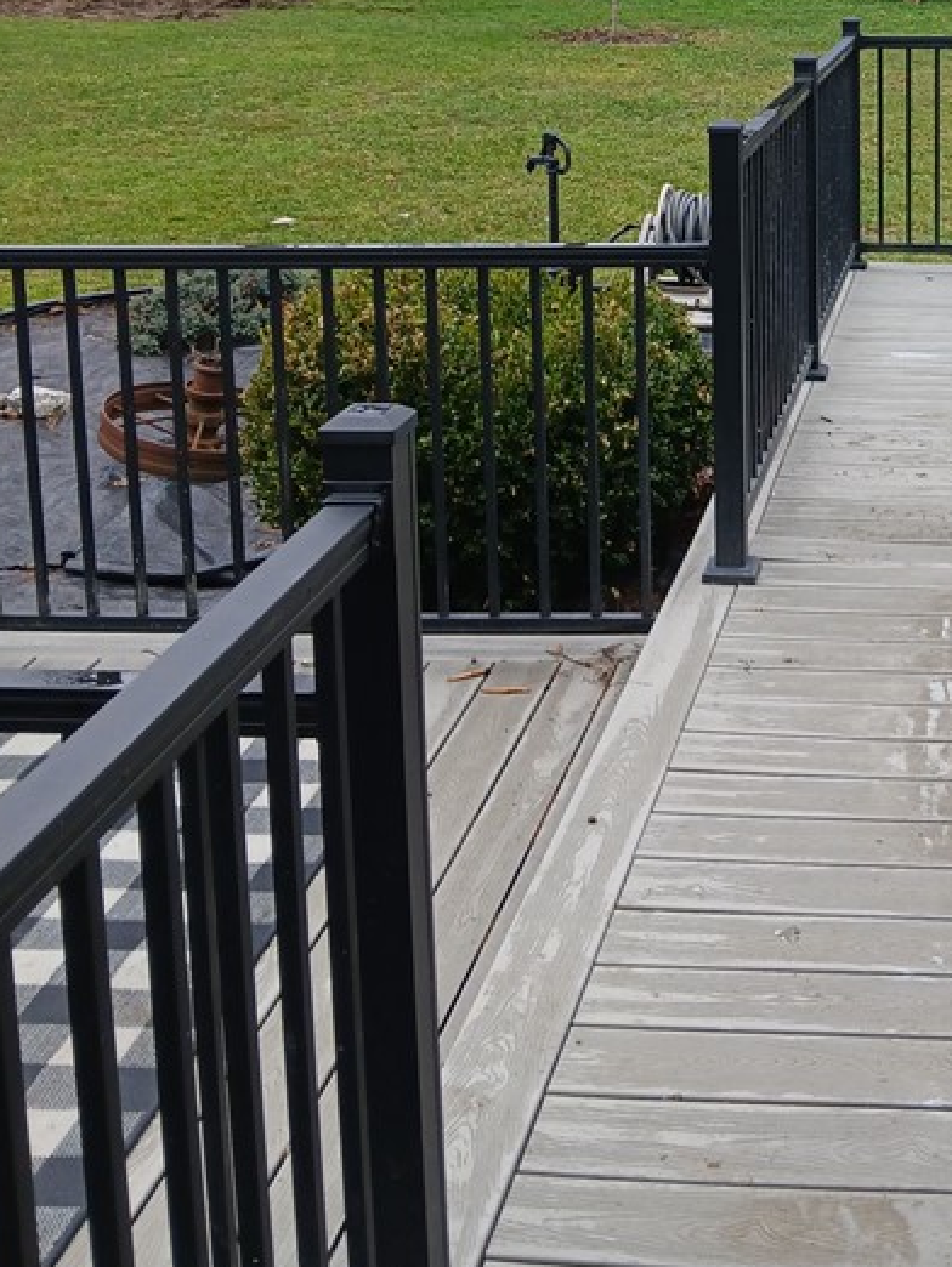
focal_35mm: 51
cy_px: 138
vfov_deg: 35.4
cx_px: 872
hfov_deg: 27.5
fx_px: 1869
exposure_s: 1/185
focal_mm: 3.98
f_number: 1.8
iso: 20
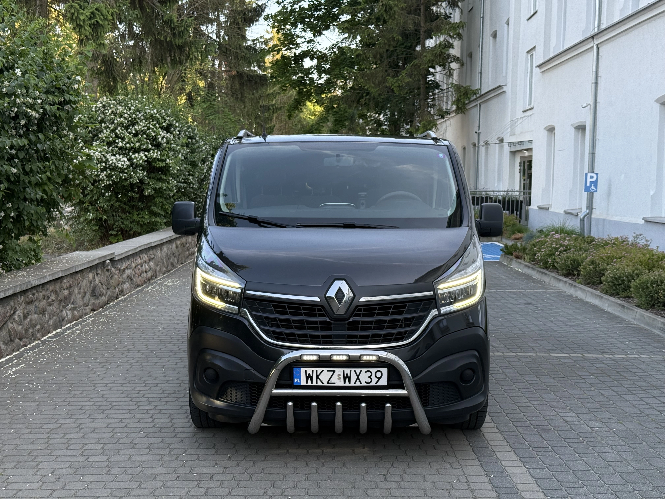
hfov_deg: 39.7
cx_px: 332
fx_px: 922
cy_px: 250
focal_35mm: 48
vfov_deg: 30.3
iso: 80
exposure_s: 1/279
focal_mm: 6.76
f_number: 1.78
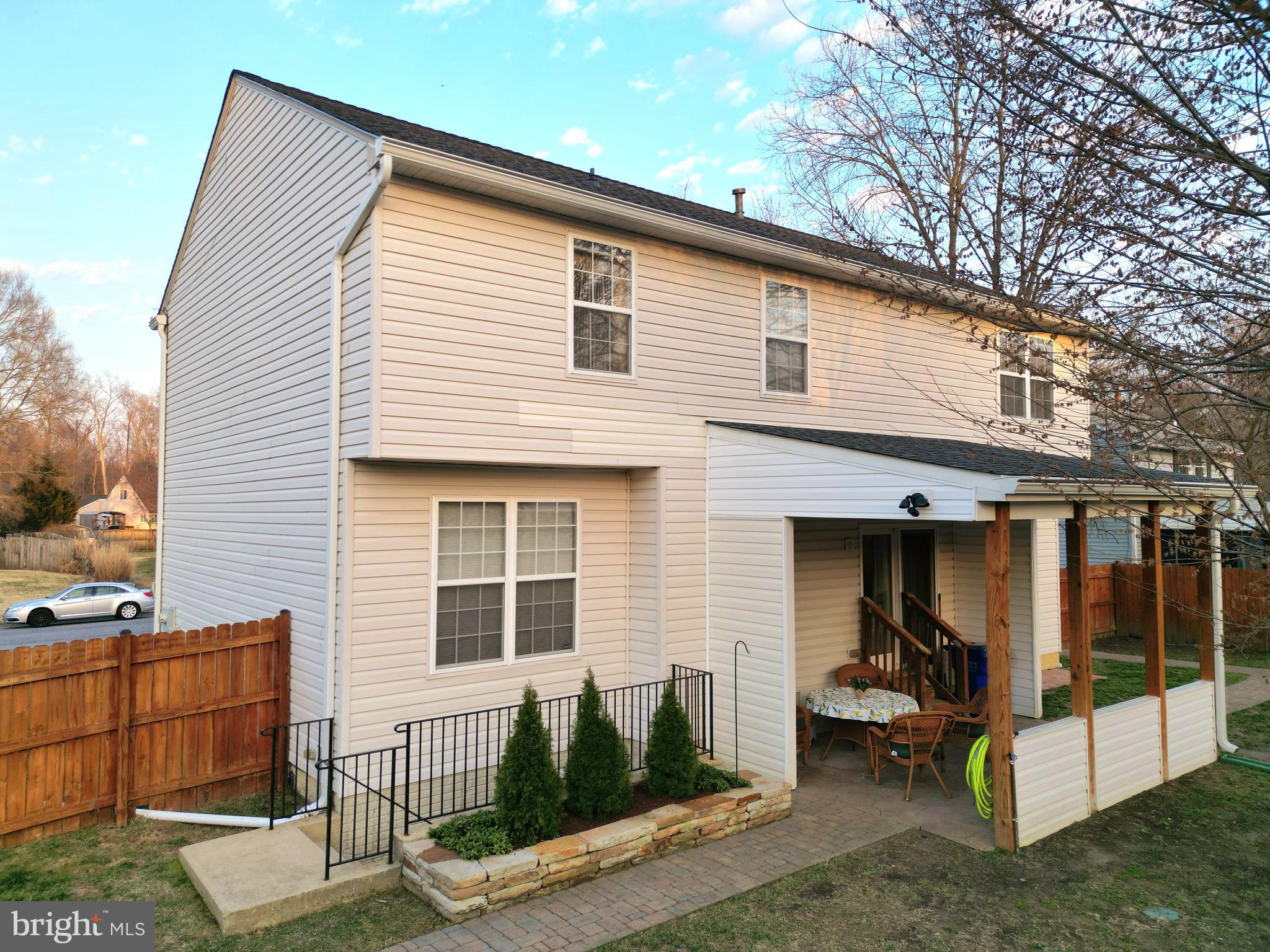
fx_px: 881
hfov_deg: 71.6
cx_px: 635
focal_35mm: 24
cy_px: 476
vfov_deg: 56.8
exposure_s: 1/400
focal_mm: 6.72
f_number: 1.7
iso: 120
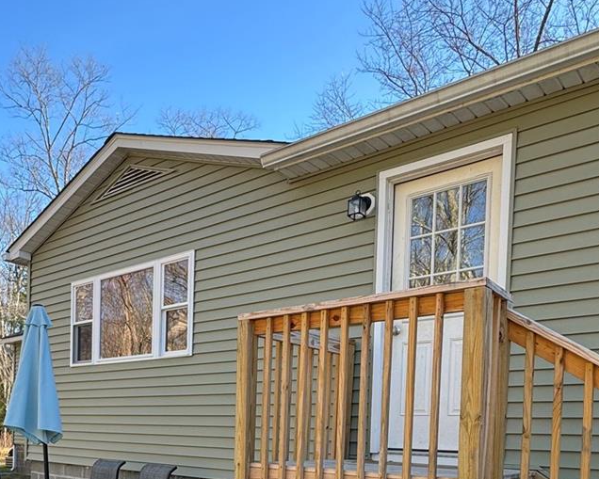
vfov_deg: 40.5
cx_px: 206
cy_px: 448
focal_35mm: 33
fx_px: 585
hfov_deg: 53.3
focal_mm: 2.22
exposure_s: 1/259
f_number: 2.2
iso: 40
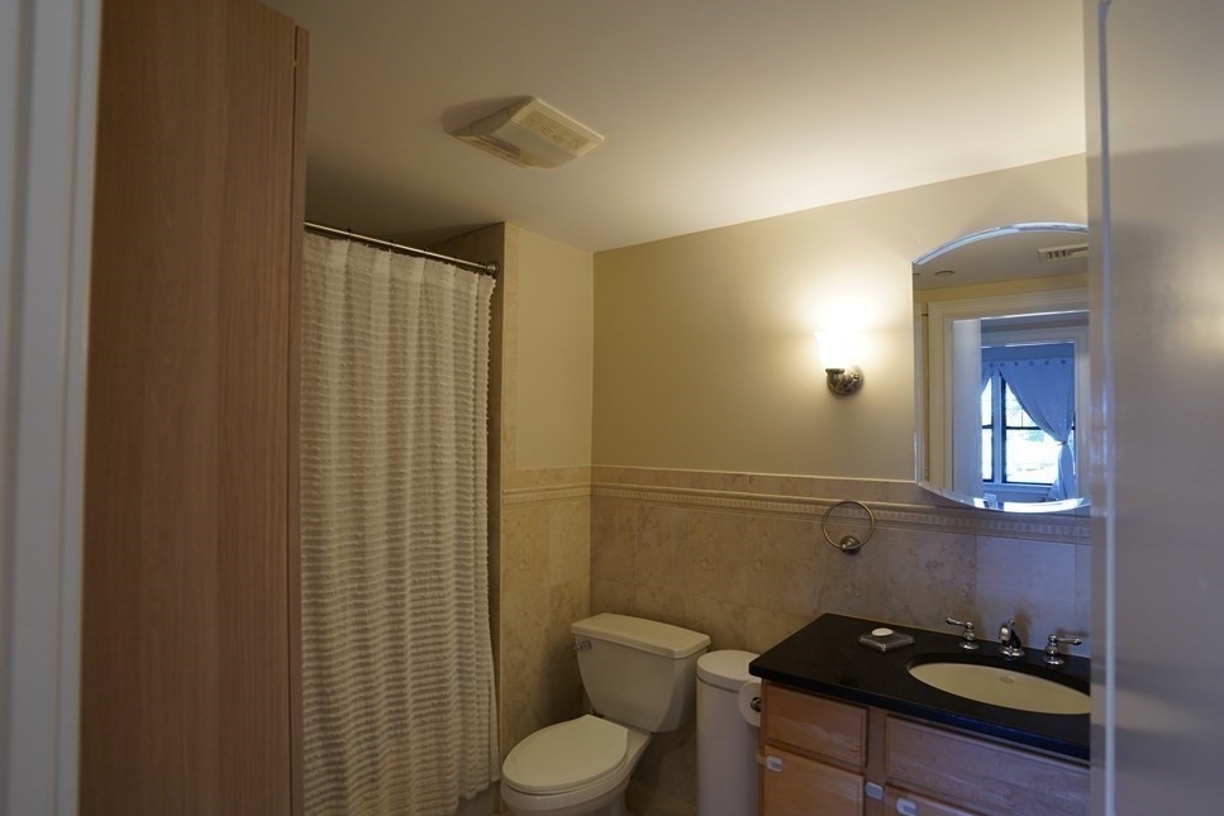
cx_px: 620
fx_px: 612
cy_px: 414
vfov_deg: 67.4
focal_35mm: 18
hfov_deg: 90.0
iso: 1000
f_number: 4
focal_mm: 17
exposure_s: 1/160
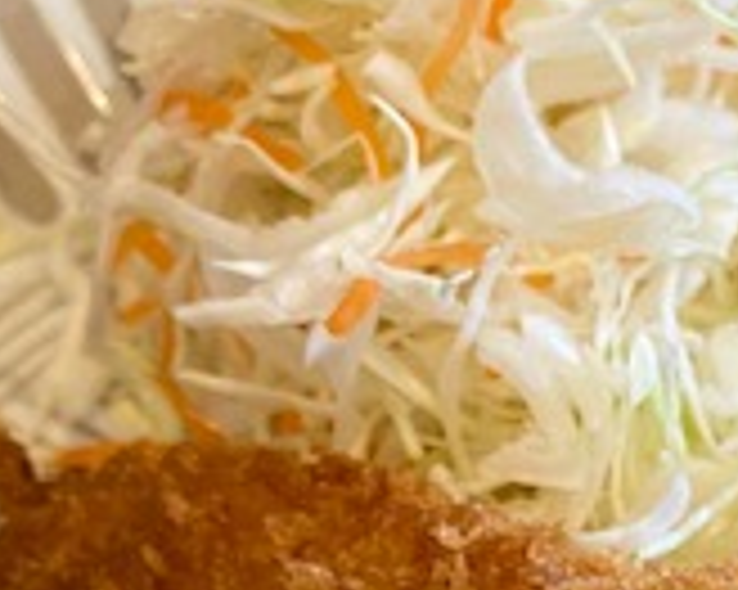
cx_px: 774
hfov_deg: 18.8
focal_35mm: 99
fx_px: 2161
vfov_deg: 14.0
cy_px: 1027
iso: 160
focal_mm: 4.25
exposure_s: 1/50
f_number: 1.8
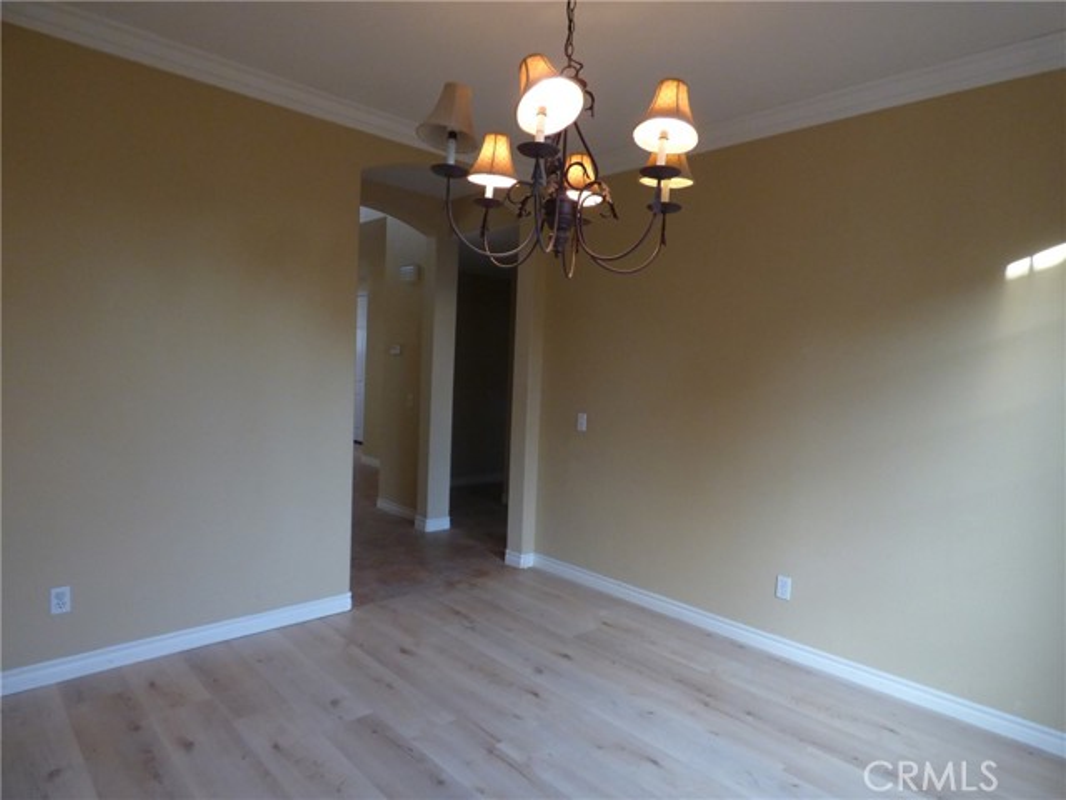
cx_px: 533
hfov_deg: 81.7
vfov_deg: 66.0
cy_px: 400
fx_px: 616
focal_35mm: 20
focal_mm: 3.58
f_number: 2.8
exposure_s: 1/60
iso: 320
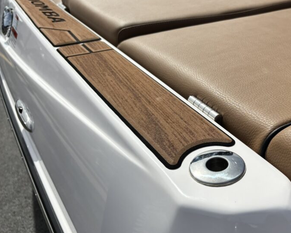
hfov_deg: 43.9
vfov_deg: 37.3
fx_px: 345
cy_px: 121
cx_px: 227
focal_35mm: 40
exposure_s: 1/6711
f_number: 1.6
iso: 50
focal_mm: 5.96
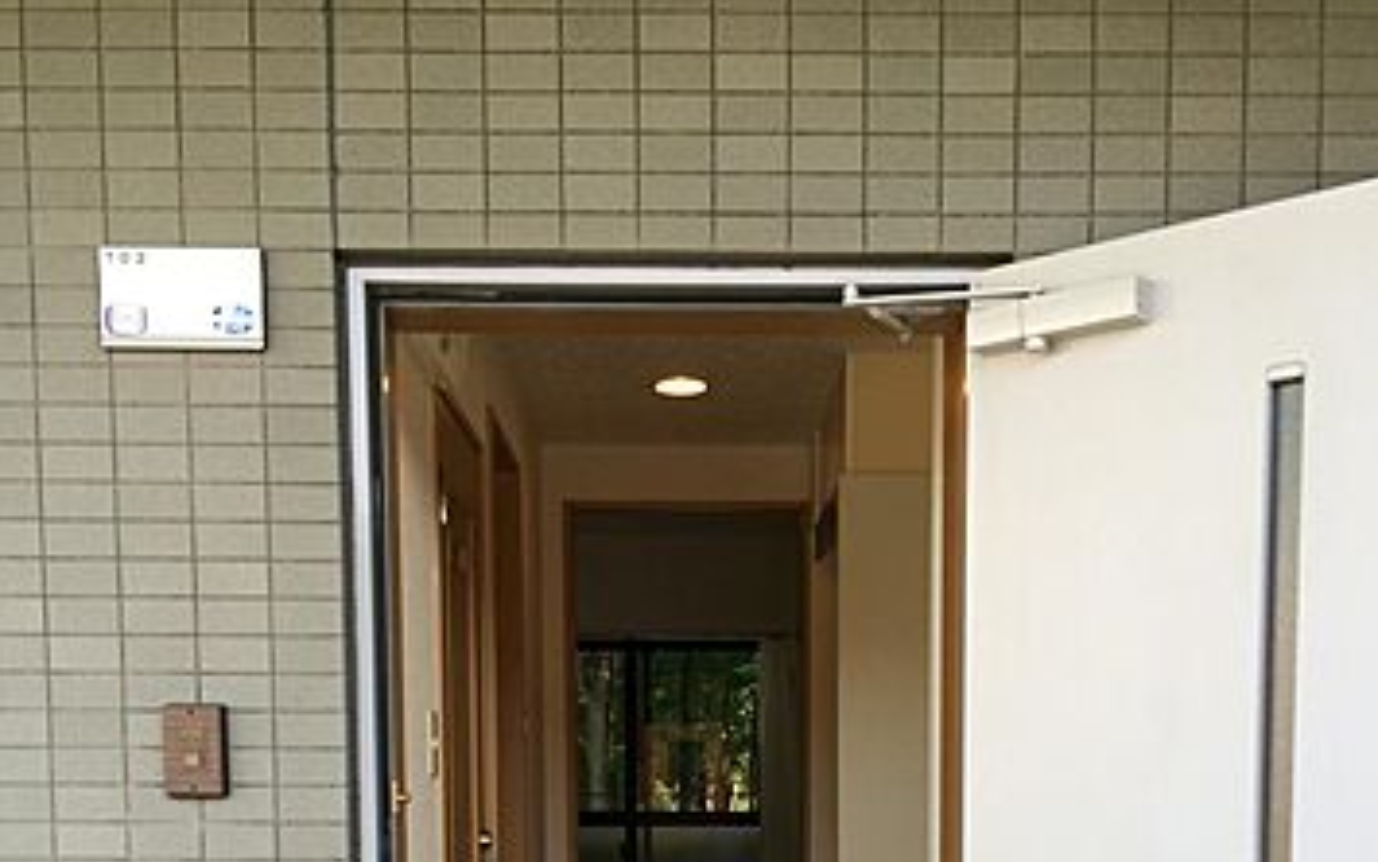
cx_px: 687
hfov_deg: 46.2
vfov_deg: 27.5
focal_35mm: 43
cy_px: 928
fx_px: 1615
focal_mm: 4.12
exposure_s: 1/201
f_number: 2.2
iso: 32
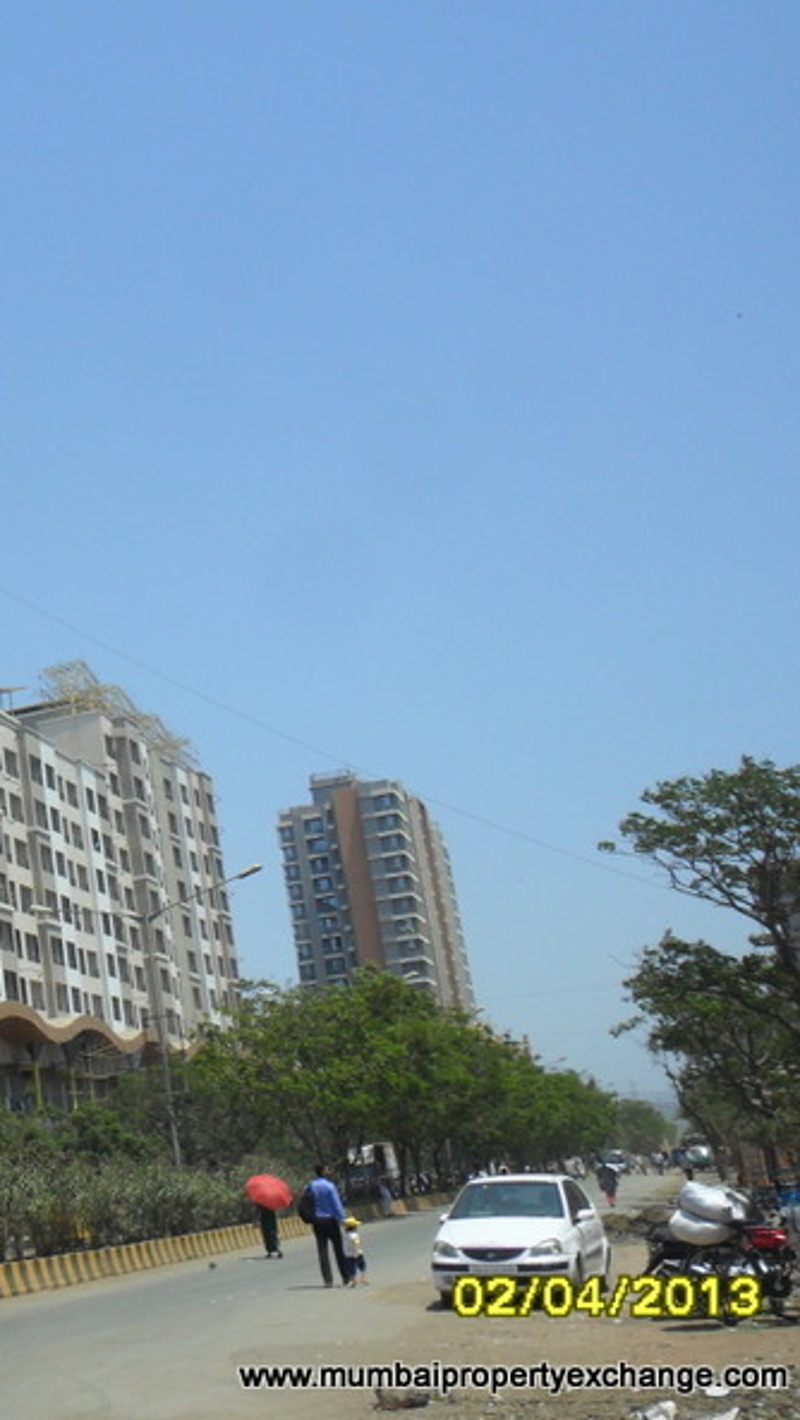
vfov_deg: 43.7
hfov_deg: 23.6
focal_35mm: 47
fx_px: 1771
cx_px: -122
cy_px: 716
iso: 100
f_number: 9.4
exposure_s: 1/180
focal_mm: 5.7
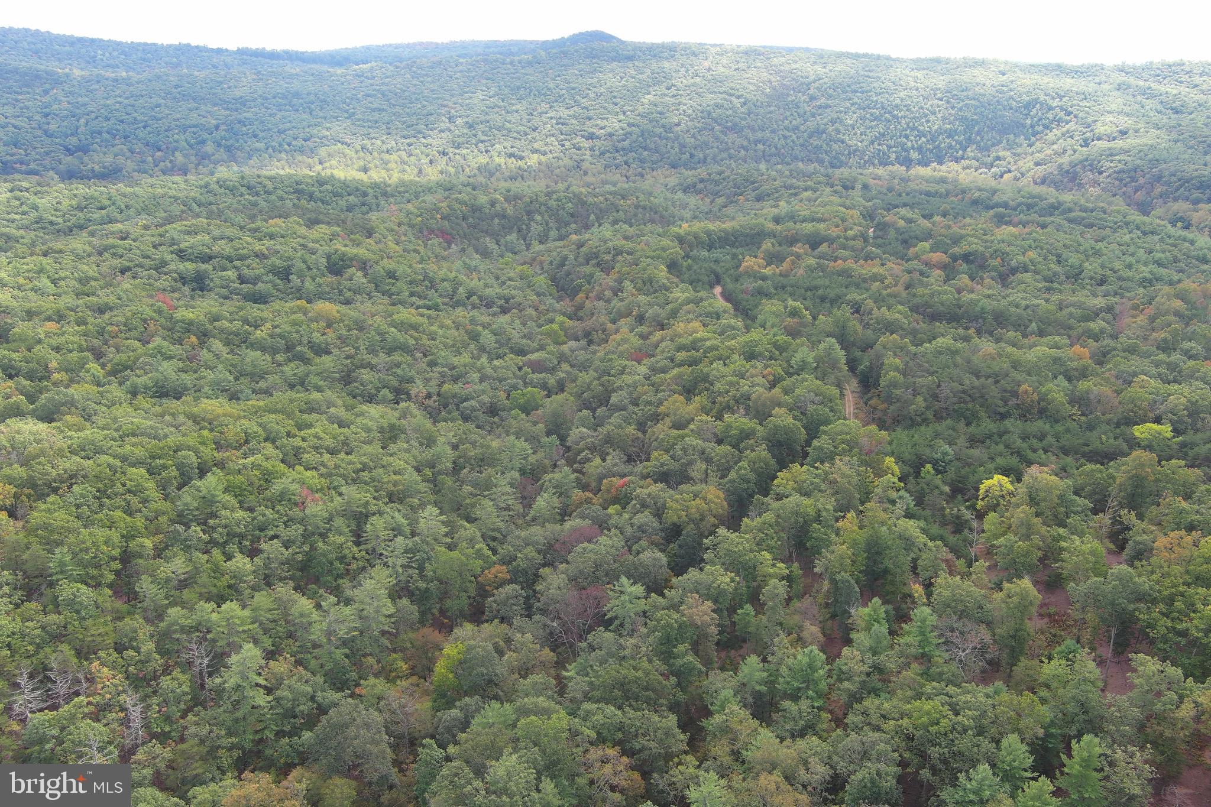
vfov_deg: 45.0
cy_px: 404
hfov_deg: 63.7
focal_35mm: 29
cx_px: 606
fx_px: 975
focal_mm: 10.57
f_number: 2.8
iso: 100
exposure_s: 1/242
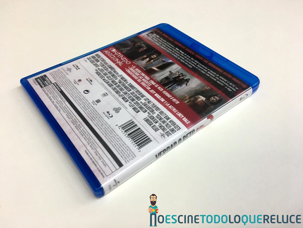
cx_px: 152
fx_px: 254
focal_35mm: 29
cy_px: 114
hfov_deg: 61.7
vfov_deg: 48.2
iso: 32
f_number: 2.2
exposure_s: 1/17
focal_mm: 4.15
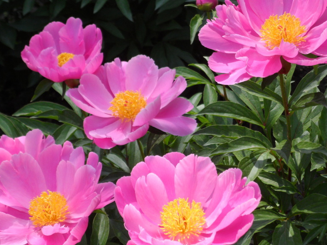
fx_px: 1398
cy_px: 112
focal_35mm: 148
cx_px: 176
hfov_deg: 13.3
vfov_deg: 10.0
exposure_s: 1/250
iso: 80
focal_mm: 21
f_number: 5.4
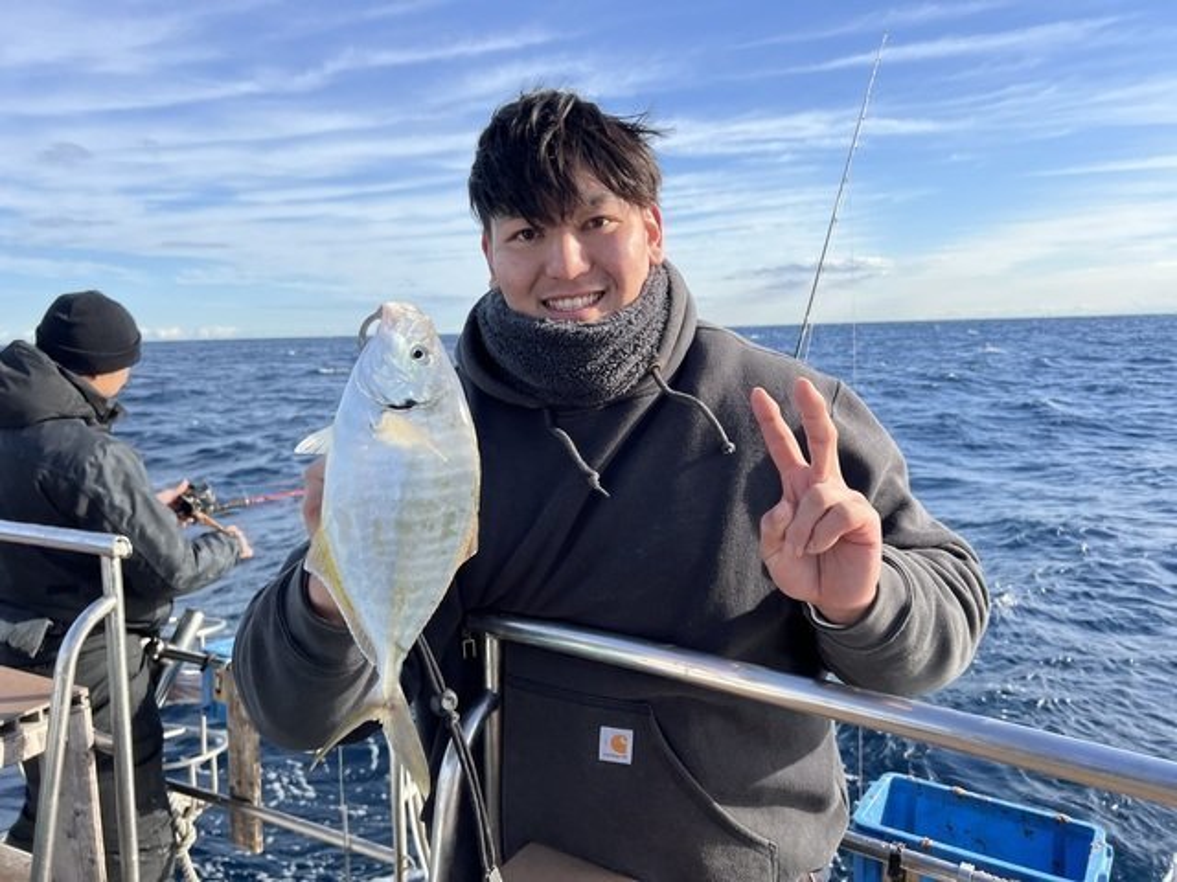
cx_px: 588
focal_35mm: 26
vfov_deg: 53.1
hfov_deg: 67.3
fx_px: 884
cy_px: 441
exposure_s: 1/2632
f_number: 1.5
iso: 50
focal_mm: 5.7
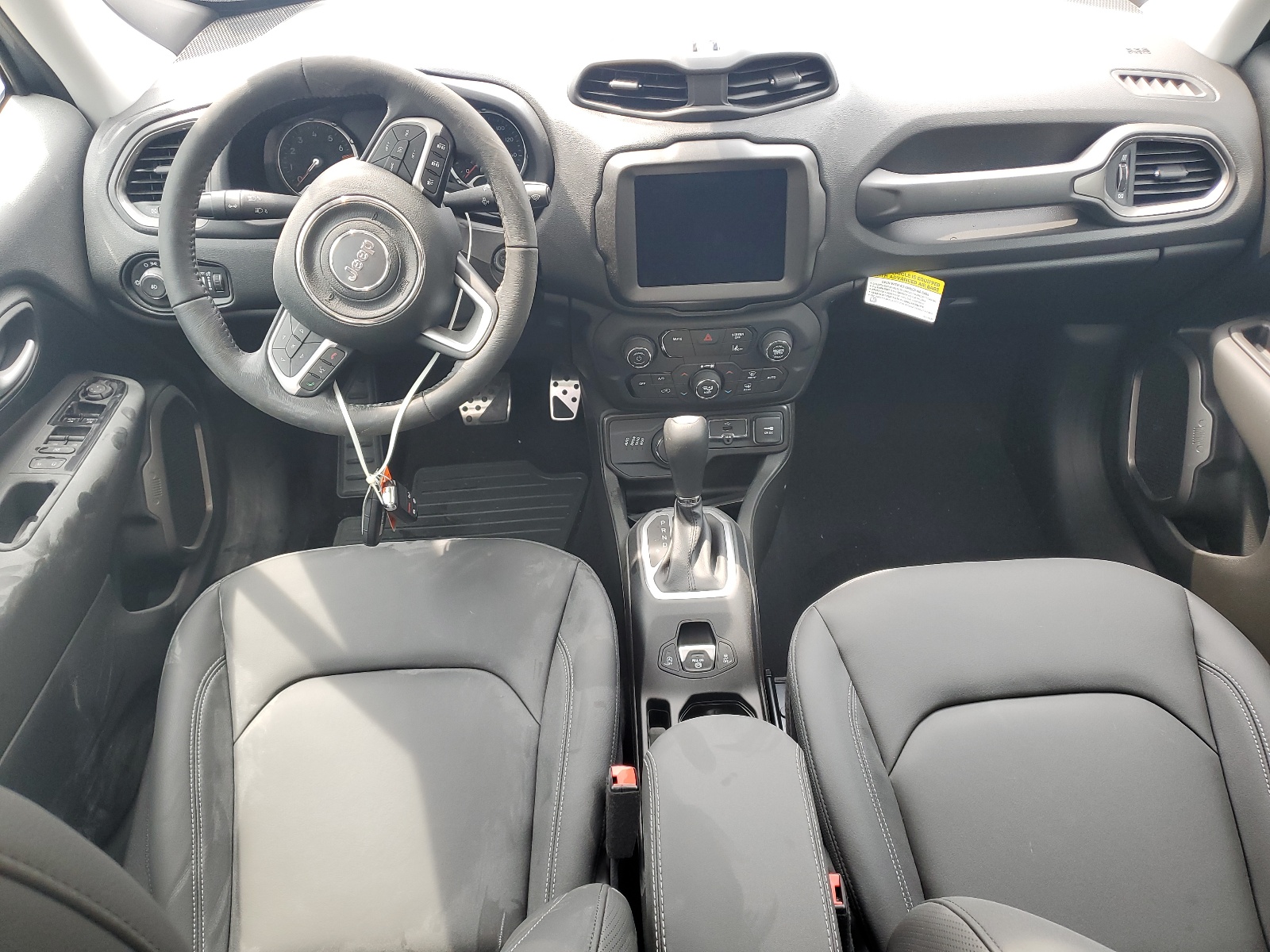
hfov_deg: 67.3
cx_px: 635
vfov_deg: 53.1
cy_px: 476
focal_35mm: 26
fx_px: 954
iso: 62
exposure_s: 1/120
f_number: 1.5
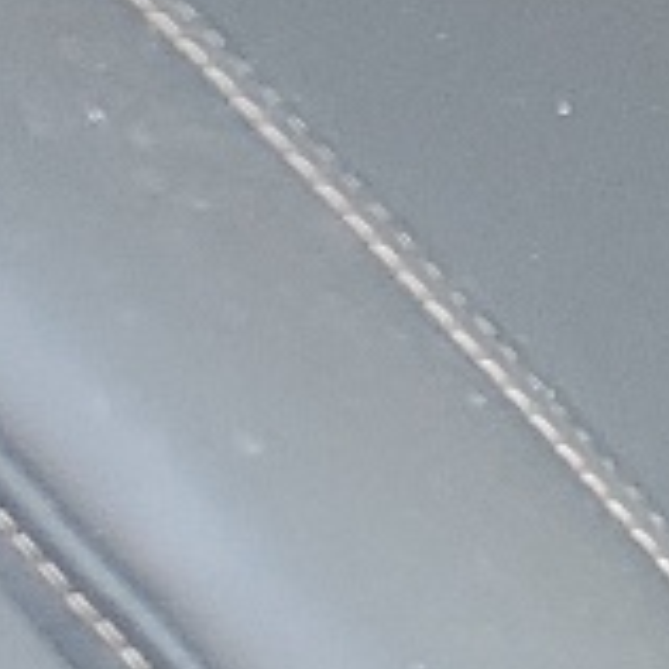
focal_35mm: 233
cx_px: 3332
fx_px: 5095
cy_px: -76
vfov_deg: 7.5
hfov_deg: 5.6
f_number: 1.5
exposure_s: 1/50
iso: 53
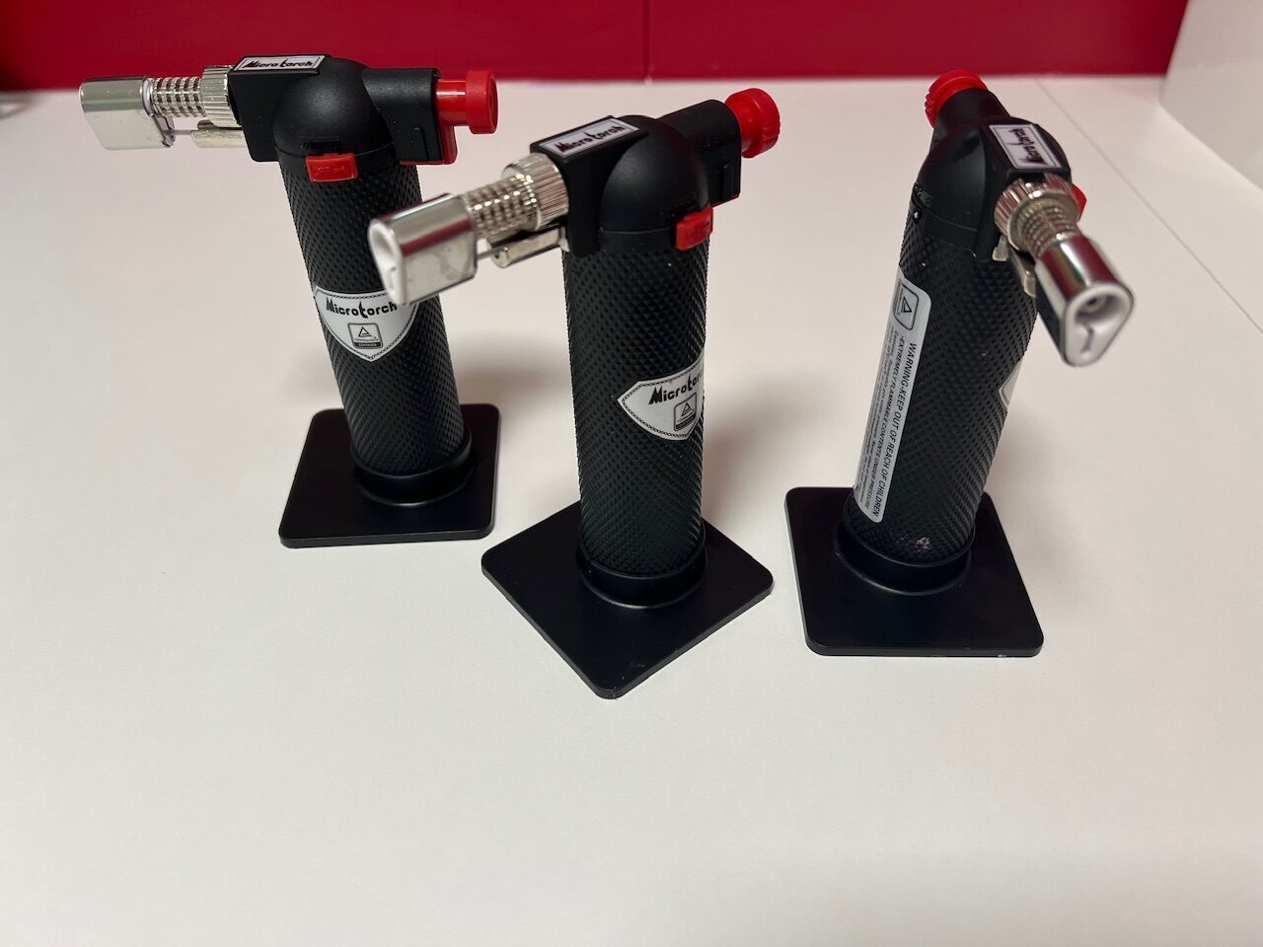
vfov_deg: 53.1
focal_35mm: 26
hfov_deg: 67.3
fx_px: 949
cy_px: 474
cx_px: 632
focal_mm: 5.7
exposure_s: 1/121
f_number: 1.5
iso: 80
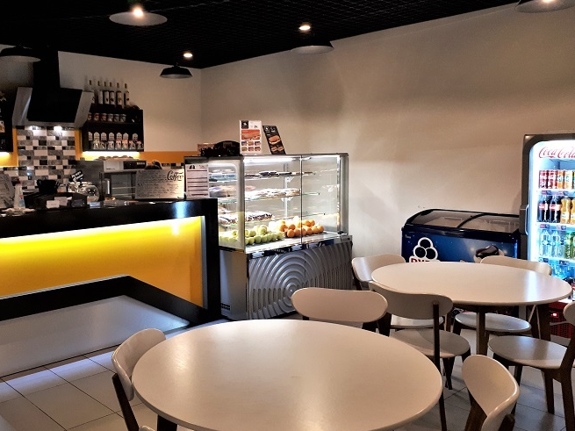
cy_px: 200
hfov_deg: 55.1
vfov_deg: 42.9
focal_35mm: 33
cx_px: 243
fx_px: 548
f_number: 1.9
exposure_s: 1/33
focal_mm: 3.6
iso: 160
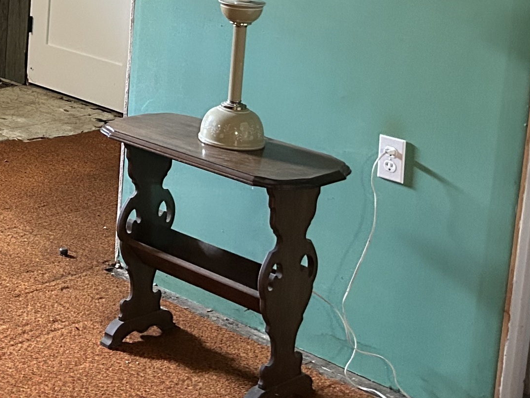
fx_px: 1133
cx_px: -156
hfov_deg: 23.4
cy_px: -39
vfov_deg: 19.1
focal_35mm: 74
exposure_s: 1/40
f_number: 1.5
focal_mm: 5.7
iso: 500
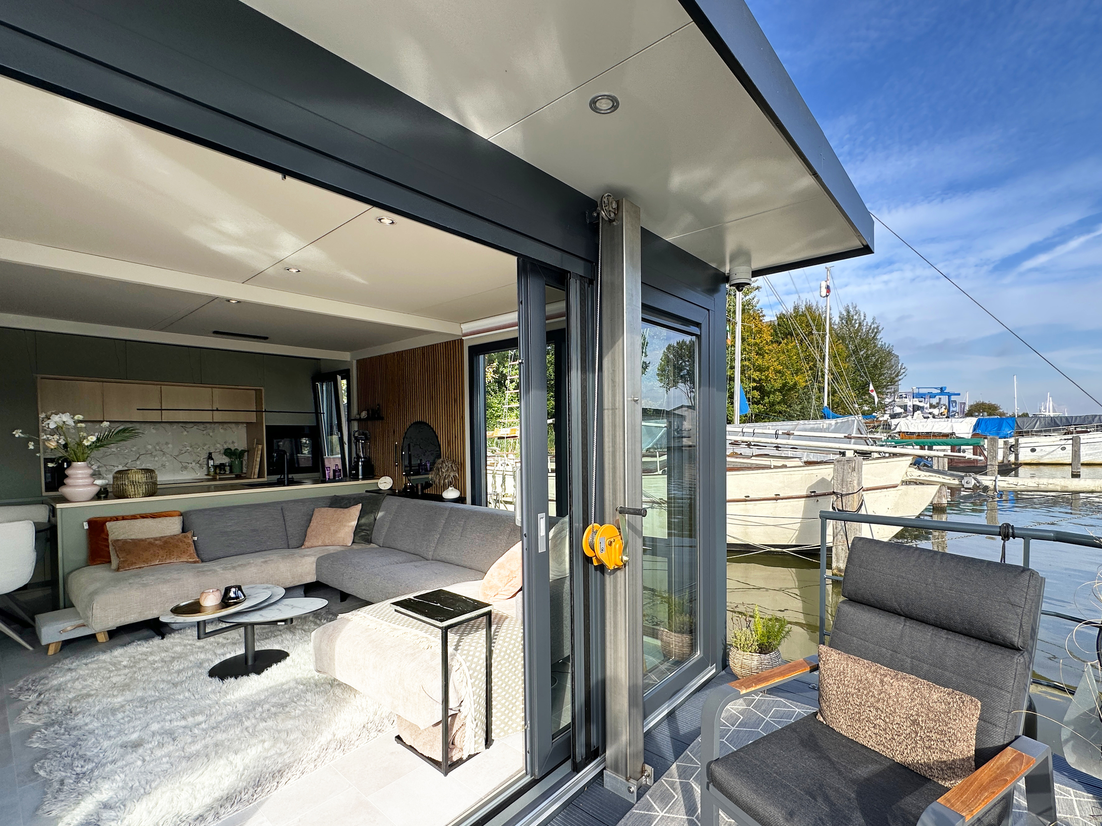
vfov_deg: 78.0
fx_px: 509
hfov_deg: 94.3
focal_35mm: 16
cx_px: 599
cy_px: 447
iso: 40
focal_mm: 2.22
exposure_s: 1/483
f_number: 2.2
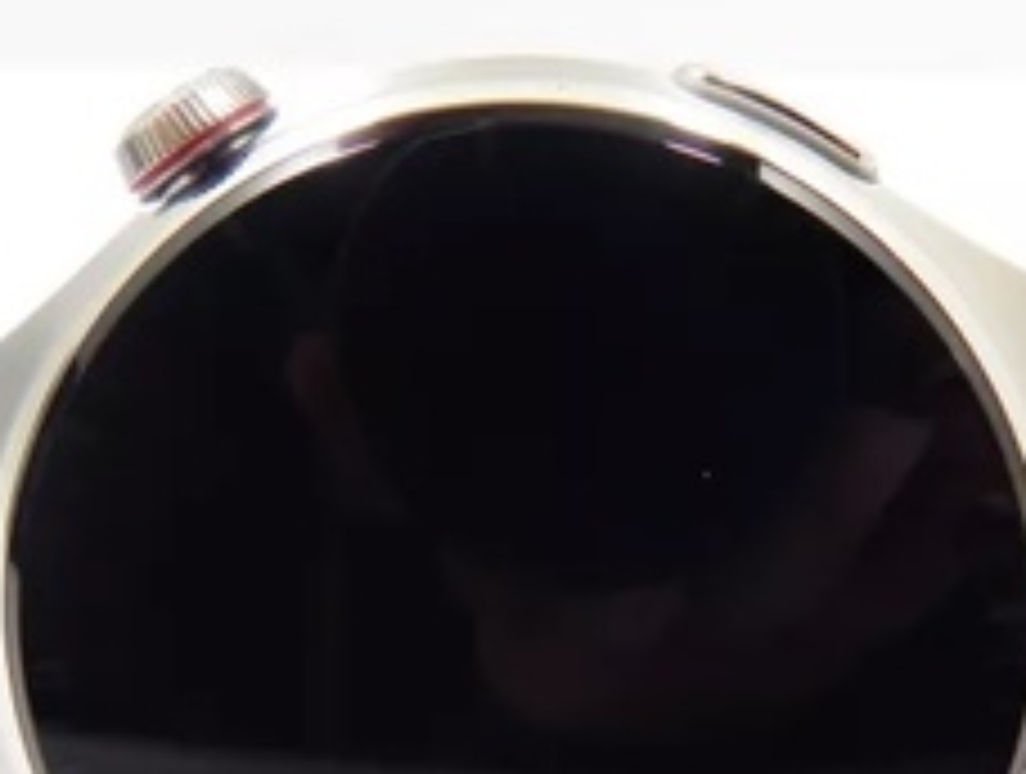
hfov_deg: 27.7
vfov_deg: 20.8
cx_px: 601
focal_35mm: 70
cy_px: 650
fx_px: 2079
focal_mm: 6.1
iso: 125
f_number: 3.3
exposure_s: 1/60
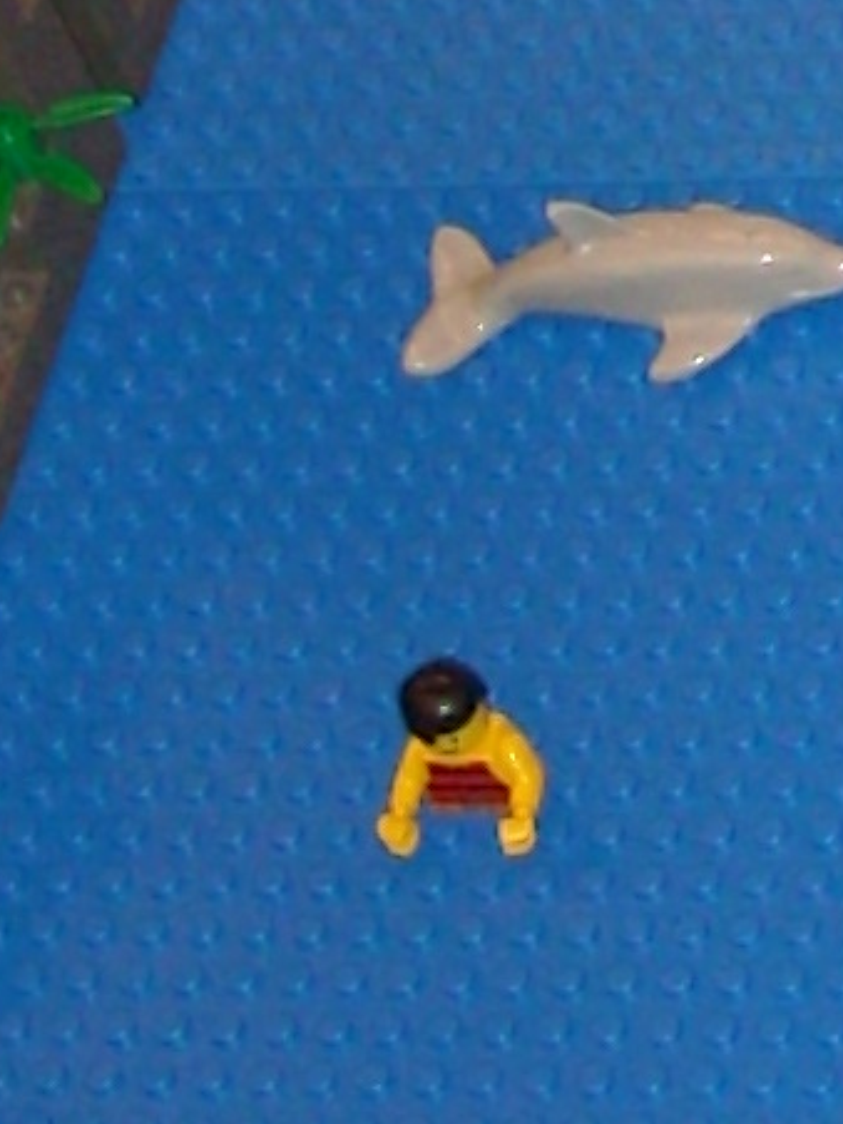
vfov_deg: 7.3
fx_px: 8215
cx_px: 2330
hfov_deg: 5.6
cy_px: -1572
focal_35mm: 253
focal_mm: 5.7
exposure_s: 1/30
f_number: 2.8
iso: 200
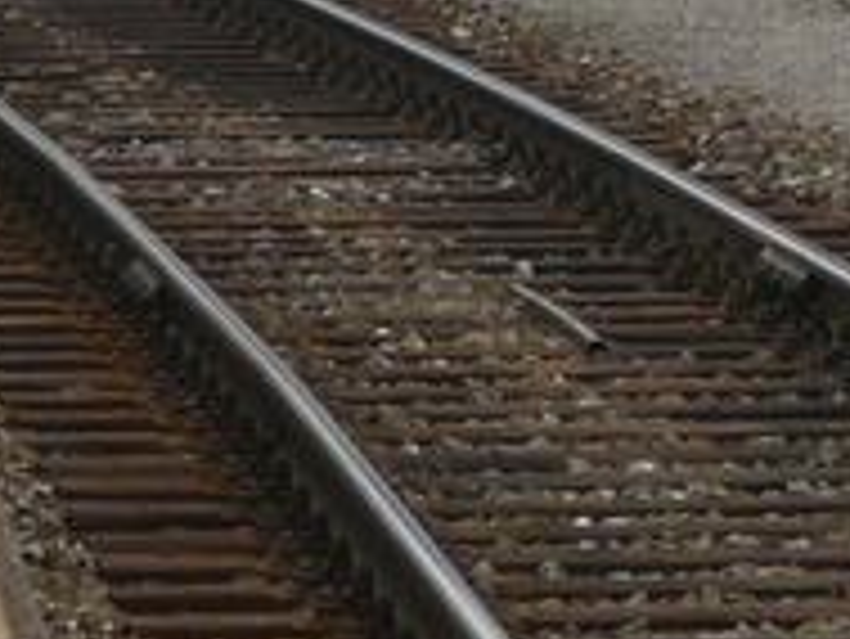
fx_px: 13096
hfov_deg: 3.7
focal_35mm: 533
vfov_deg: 2.8
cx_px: 1066
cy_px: -770
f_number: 5
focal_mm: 16.6
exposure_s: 1/200
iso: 100
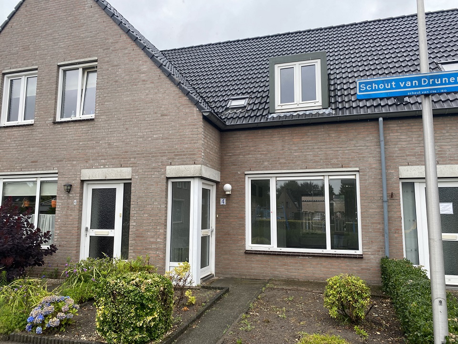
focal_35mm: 26
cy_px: 172
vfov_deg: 53.1
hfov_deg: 67.3
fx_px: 344
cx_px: 229
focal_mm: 4.25
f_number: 1.8
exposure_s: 1/600
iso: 32
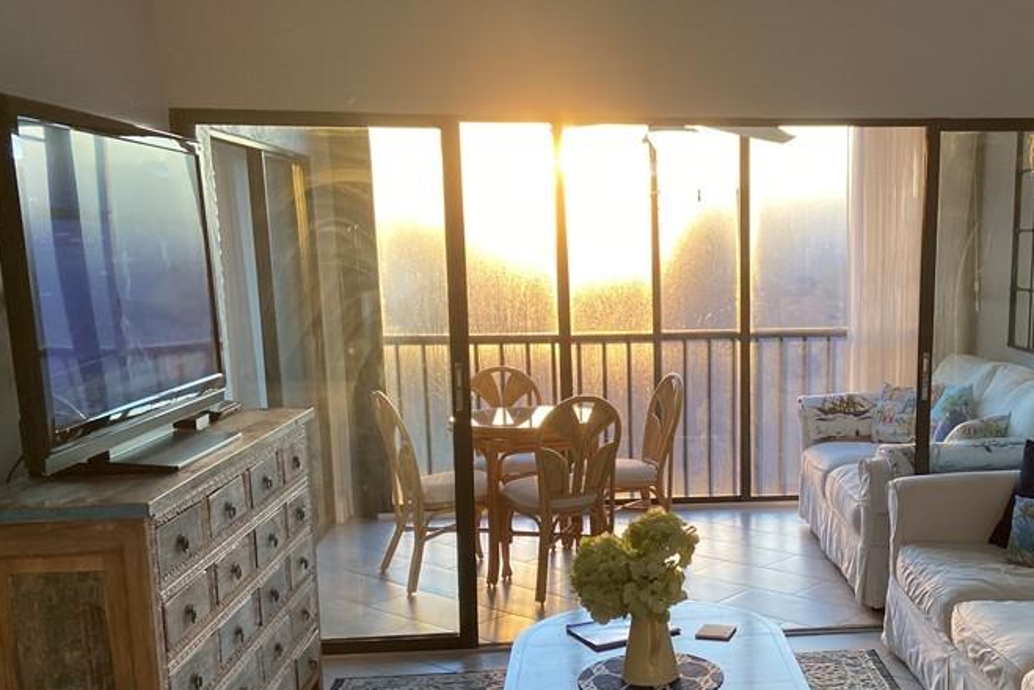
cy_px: 474
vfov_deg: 31.6
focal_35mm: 42
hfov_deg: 45.2
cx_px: 745
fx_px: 1207
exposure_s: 1/122
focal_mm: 4.25
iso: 80
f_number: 1.8
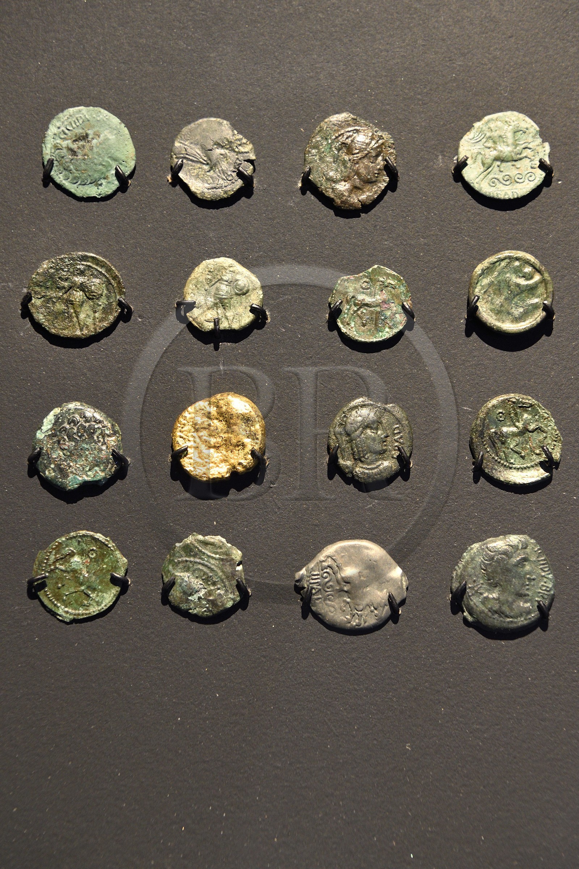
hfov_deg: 21.9
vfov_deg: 32.4
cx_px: 290
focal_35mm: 62
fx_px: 1496
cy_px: 434
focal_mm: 62
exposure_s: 1/30
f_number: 8
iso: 1600
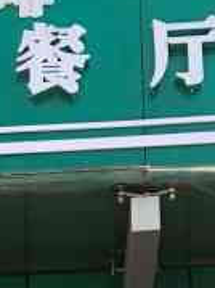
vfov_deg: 12.1
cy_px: 511
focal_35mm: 151
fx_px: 1252
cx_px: -43
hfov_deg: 9.7
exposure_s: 1/592
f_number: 1.8
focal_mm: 3.99
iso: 20
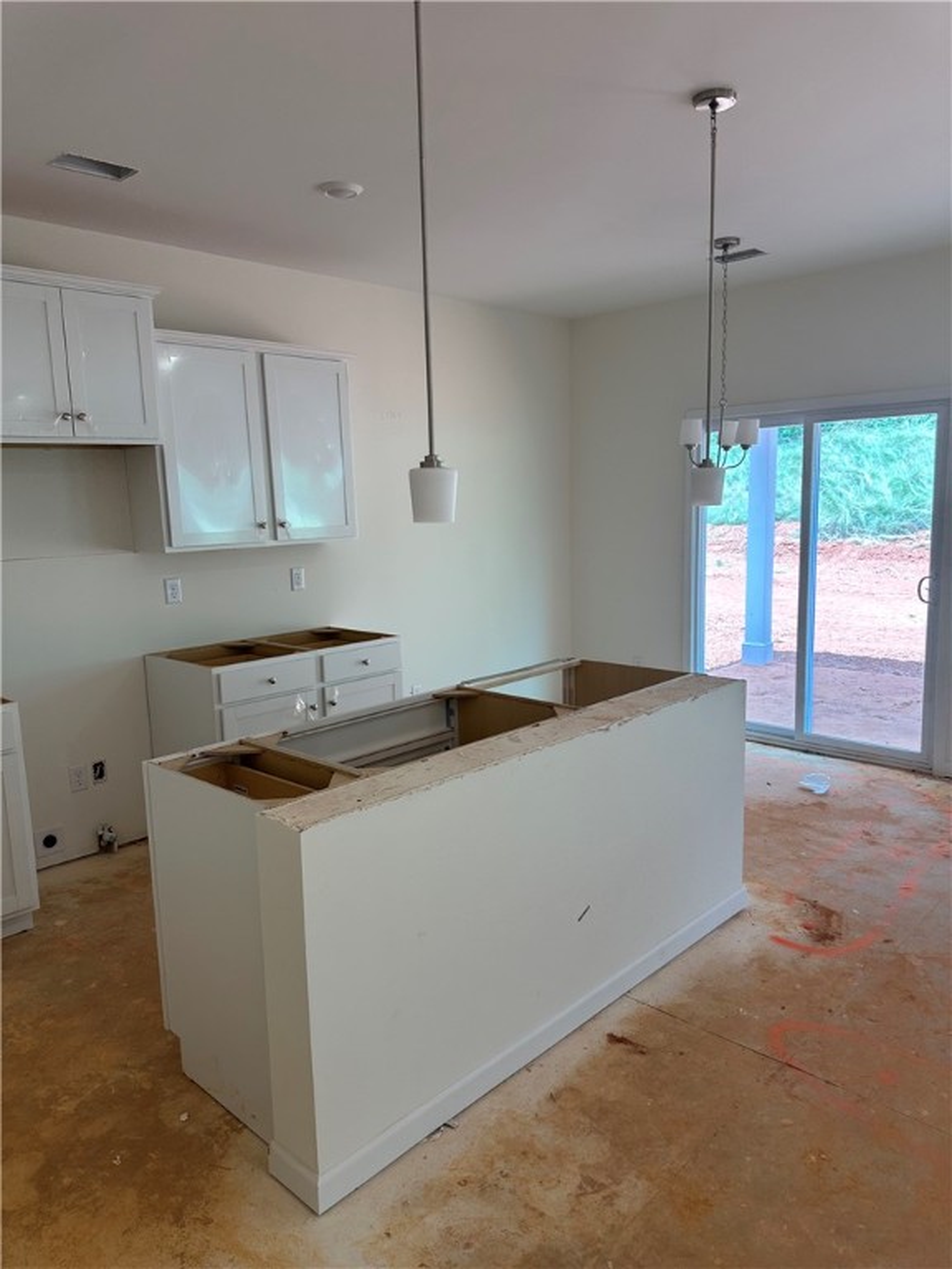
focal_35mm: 24
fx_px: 880
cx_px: 476
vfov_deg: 71.6
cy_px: 634
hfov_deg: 56.8
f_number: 1.78
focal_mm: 6.86
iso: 80
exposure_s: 1/131
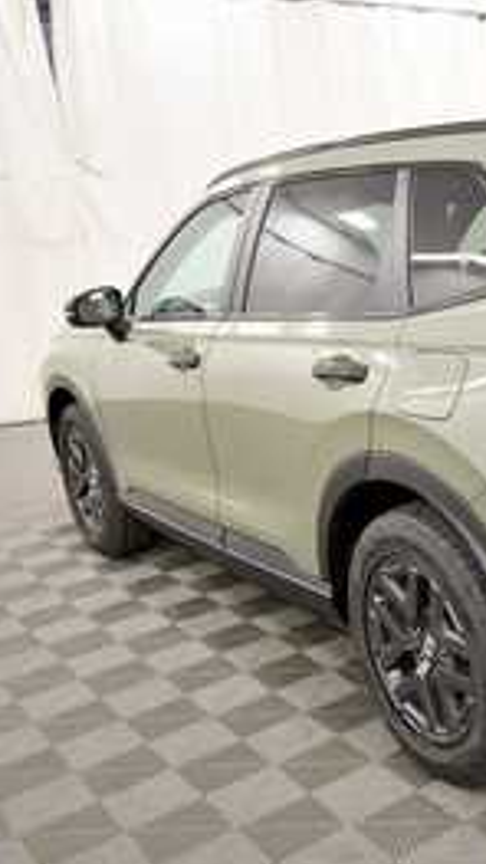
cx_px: 548
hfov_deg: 25.5
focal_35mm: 43
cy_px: 434
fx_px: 985
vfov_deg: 47.4
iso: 1400
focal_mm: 18
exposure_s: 1/125
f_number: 5.3
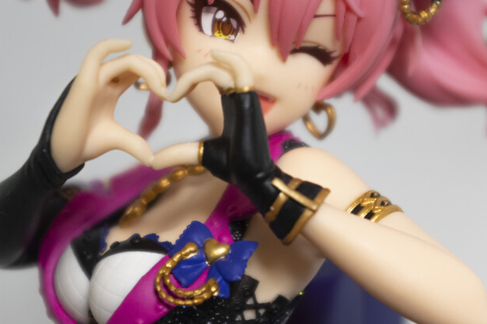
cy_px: 173
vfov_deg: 11.5
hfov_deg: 17.2
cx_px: 218
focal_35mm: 119
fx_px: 1609
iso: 3200
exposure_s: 1/30
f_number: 5.6
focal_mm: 55
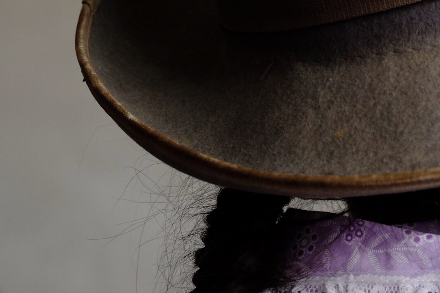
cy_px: -11
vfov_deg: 7.3
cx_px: 464
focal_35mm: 186
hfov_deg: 10.9
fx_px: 2273
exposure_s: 1/180
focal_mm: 55
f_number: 5.6
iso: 1600
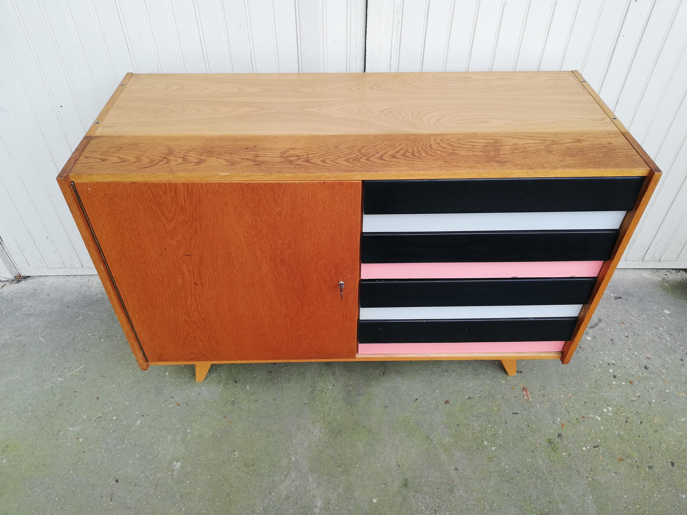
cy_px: 258
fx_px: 516
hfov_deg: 67.3
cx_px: 344
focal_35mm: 26
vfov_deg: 53.1
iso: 64
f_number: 2.2
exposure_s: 1/50
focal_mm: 3.81
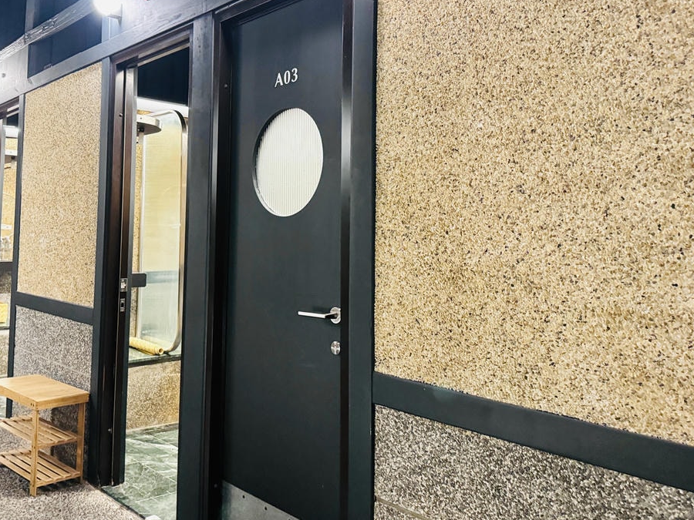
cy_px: 195
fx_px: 642
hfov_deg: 56.3
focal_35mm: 32
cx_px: 275
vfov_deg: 43.8
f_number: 1.78
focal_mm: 6.86
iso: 1250
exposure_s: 1/30
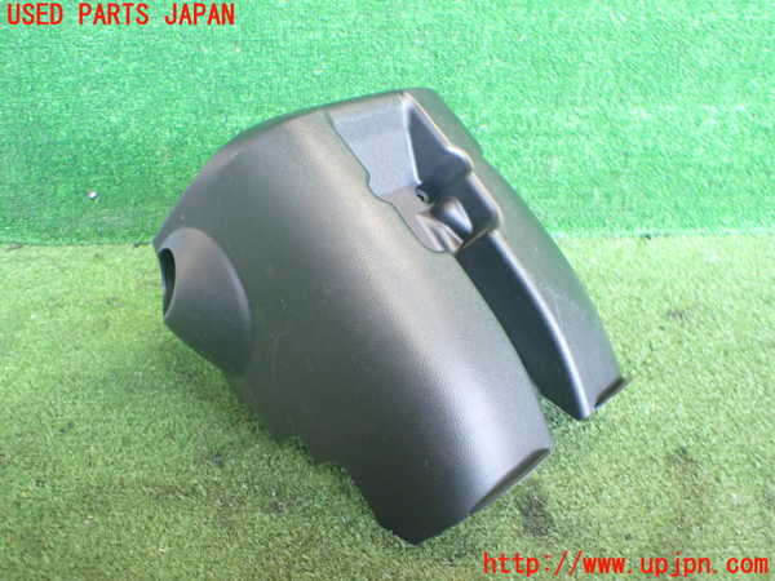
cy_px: 290
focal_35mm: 30
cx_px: 388
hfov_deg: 60.0
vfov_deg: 46.8
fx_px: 672
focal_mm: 5.4
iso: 800
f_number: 2.3
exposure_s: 1/60
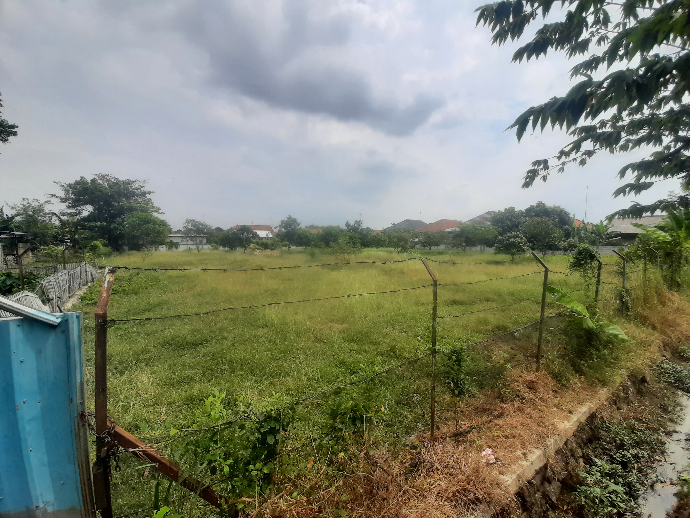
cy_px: 259
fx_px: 259
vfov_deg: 89.9
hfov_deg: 106.2
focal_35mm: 13
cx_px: 345
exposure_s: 1/2028
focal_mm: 1.42
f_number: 2.2
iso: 40
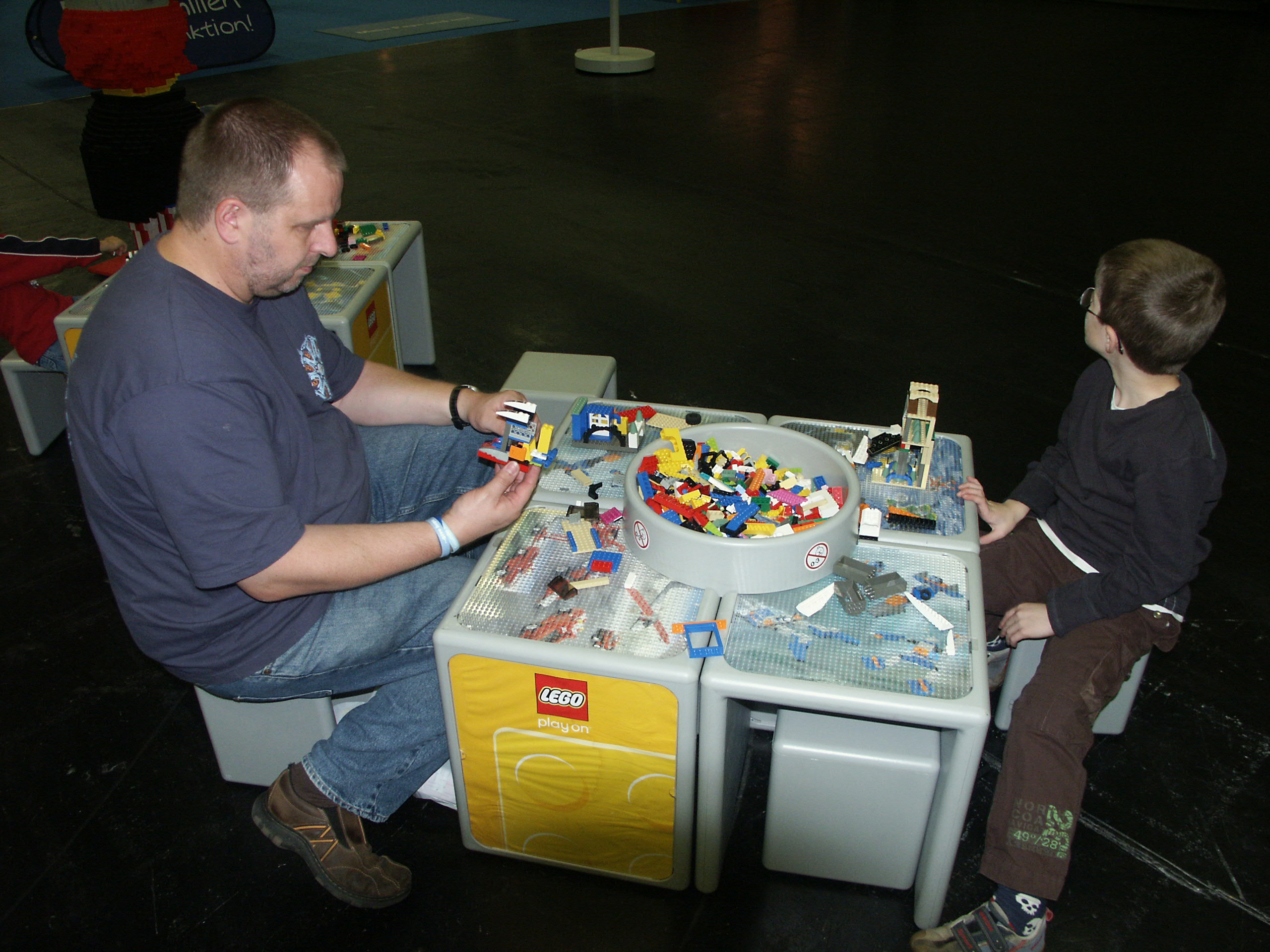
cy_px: 476
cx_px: 635
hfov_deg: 63.4
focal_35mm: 28
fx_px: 1027
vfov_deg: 49.7
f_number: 2.8
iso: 200
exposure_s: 1/45
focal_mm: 7.27
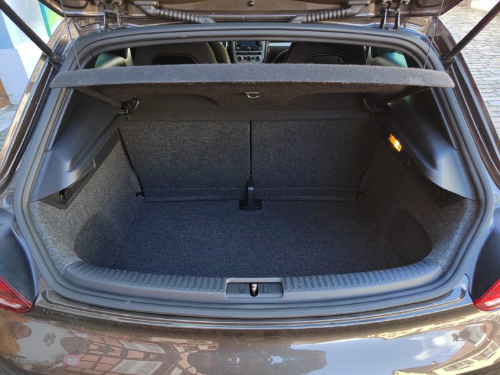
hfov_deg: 73.9
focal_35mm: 23
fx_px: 332
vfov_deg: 58.9
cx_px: 250
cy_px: 188
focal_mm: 5.52
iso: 384
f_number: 1.9
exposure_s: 1/100
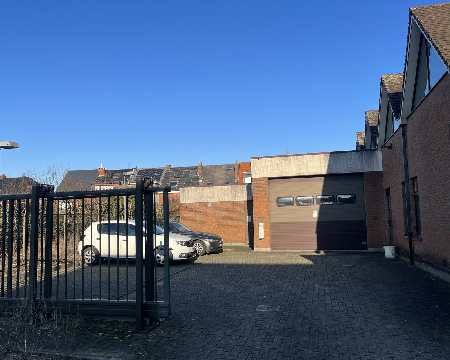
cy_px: 186
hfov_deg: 62.2
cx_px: 212
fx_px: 373
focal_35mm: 28
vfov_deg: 51.5
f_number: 1.6
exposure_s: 1/2899
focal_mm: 5.1
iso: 50
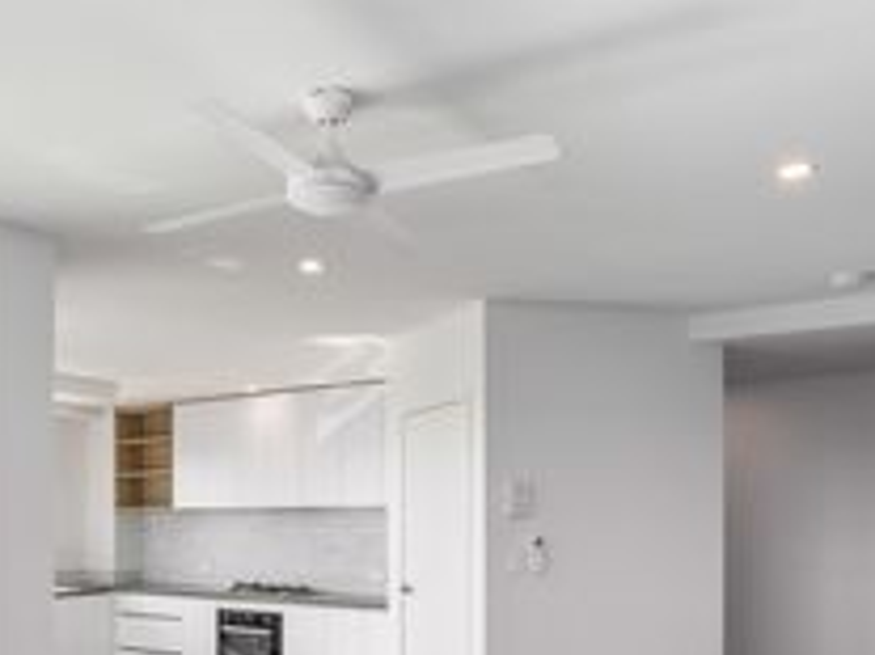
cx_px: 262
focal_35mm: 35
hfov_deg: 51.2
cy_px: 522
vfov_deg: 39.1
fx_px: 884
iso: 640
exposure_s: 1/80
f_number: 10
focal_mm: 16
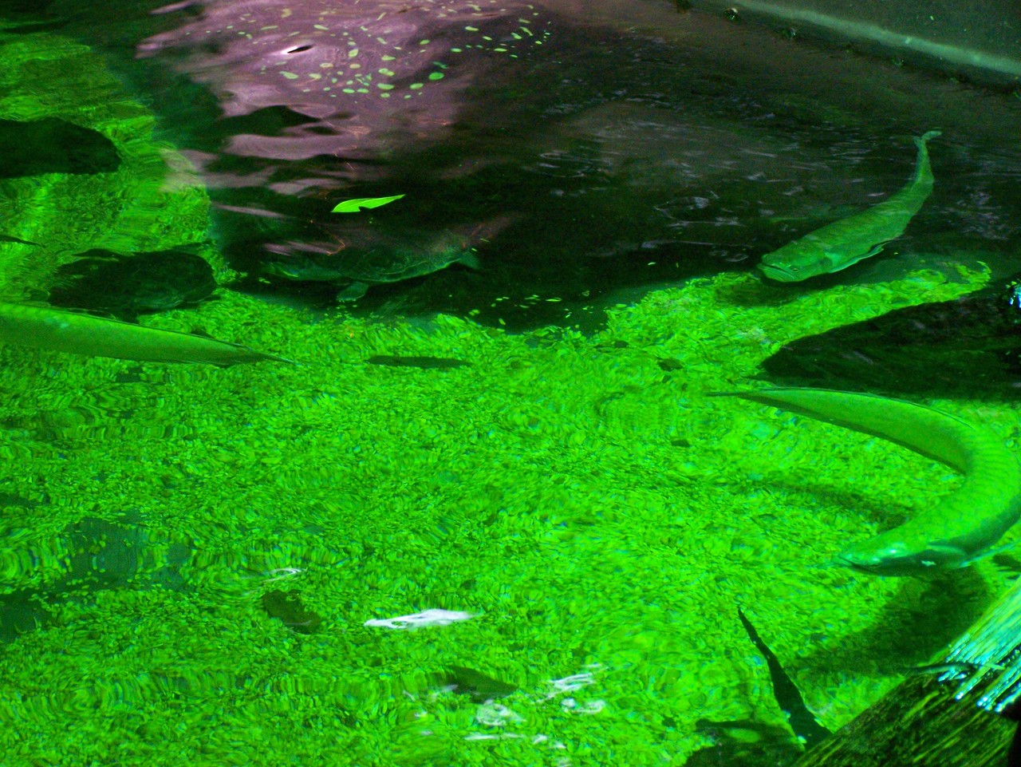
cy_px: 384
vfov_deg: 18.0
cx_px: 510
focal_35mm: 82
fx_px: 2419
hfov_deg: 23.8
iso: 400
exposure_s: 1/60
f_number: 3.2
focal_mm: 13.7
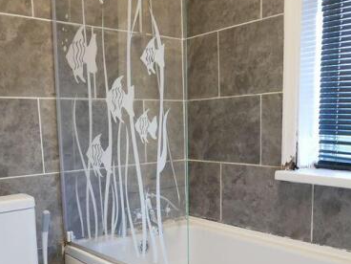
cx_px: 197
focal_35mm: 38
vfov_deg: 36.9
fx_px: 385
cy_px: 195
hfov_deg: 48.9
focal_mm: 12
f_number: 3.5
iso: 1250
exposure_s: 1/60
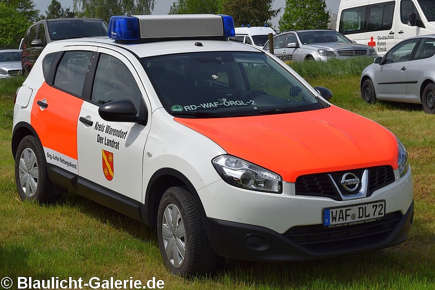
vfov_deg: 17.5
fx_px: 942
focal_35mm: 78
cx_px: 218
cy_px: 145
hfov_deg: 26.0
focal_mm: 52
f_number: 13
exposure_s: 1/640
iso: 200
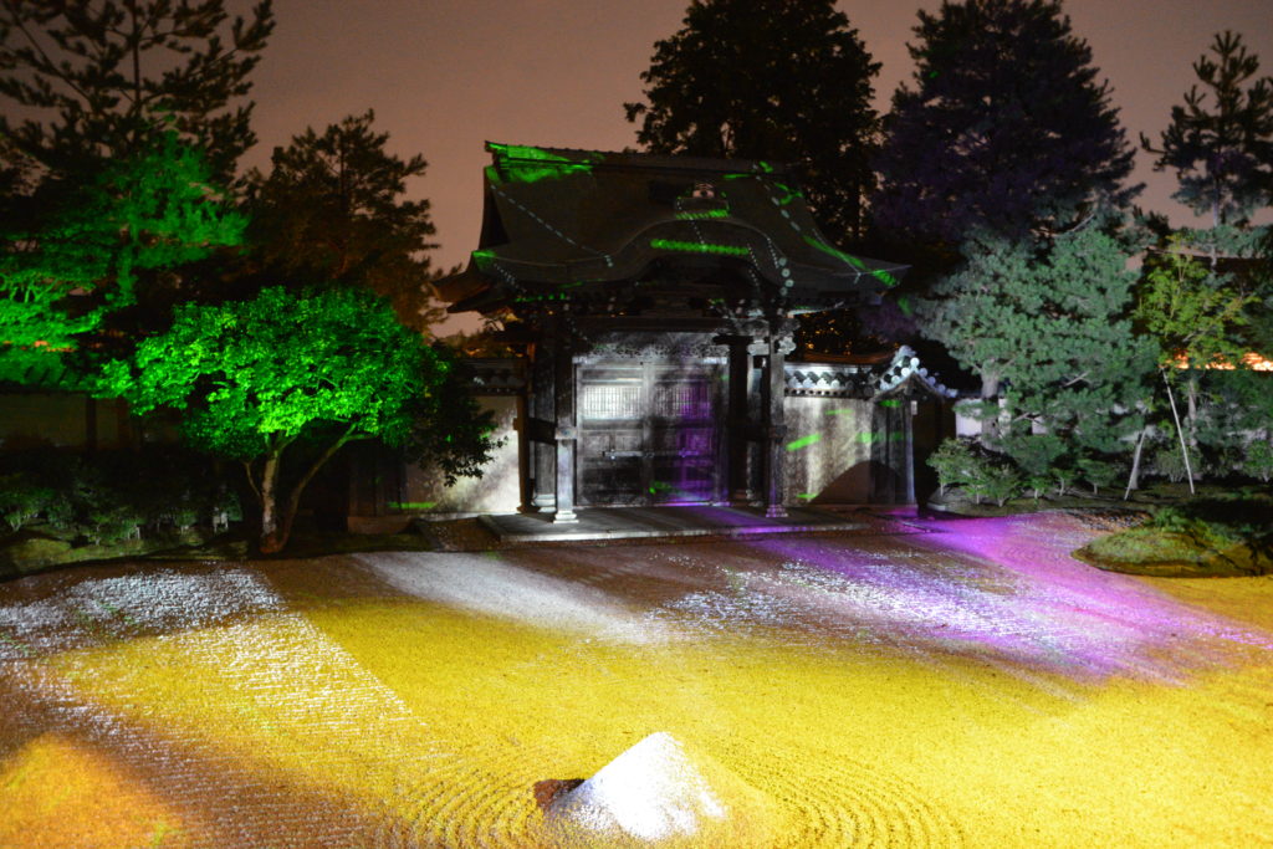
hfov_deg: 55.1
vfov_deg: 38.4
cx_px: 636
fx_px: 1220
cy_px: 424
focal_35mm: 34
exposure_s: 1/2.5
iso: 3200
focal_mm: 23
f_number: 3.8
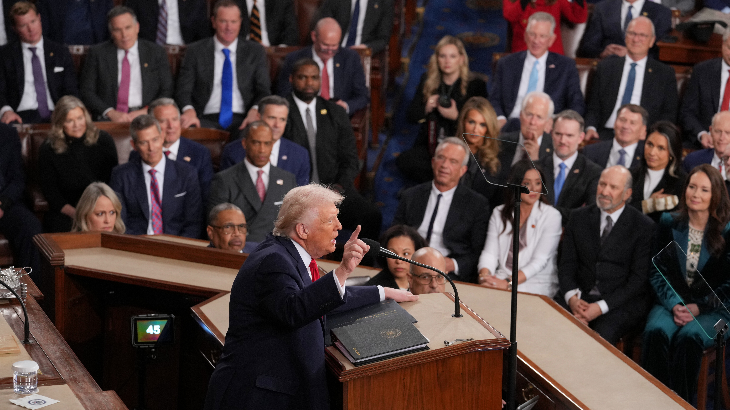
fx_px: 2845
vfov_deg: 8.3
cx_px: 366
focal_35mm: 147
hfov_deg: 14.6
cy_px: 204
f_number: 4.5
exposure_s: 1/400
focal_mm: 140
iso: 2000
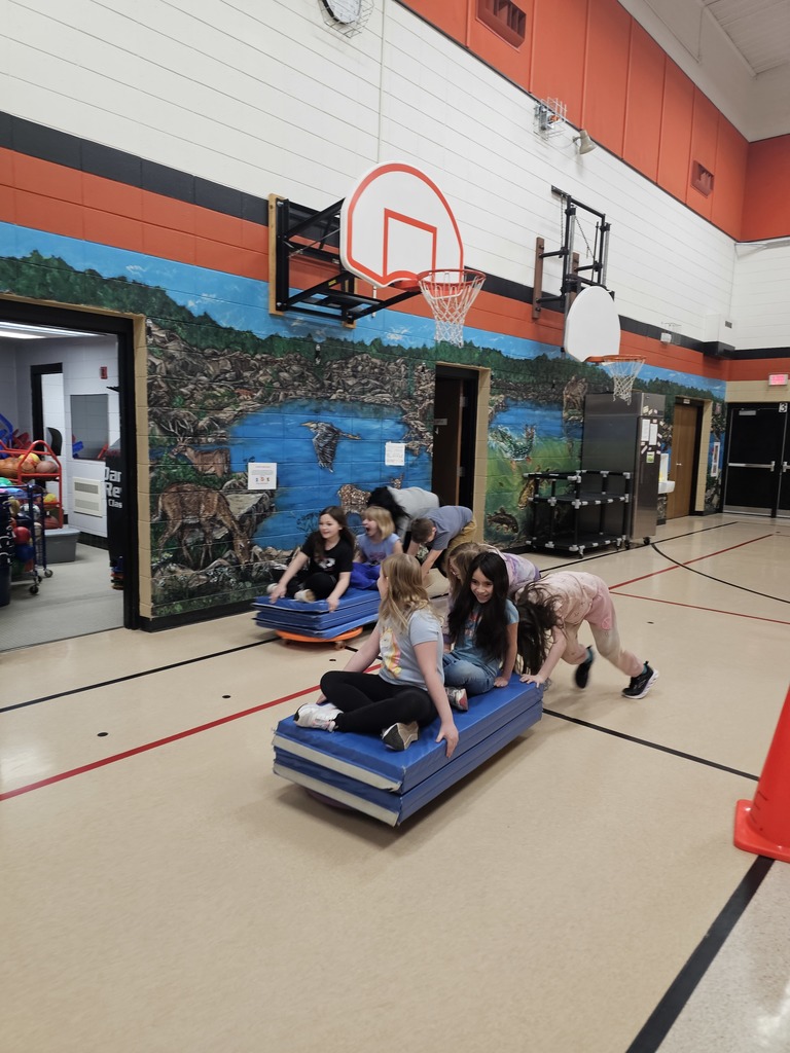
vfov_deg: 73.9
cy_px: 526
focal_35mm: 23
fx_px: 700
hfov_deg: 58.9
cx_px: 395
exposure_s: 1/61
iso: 200
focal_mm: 6.3
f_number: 1.7
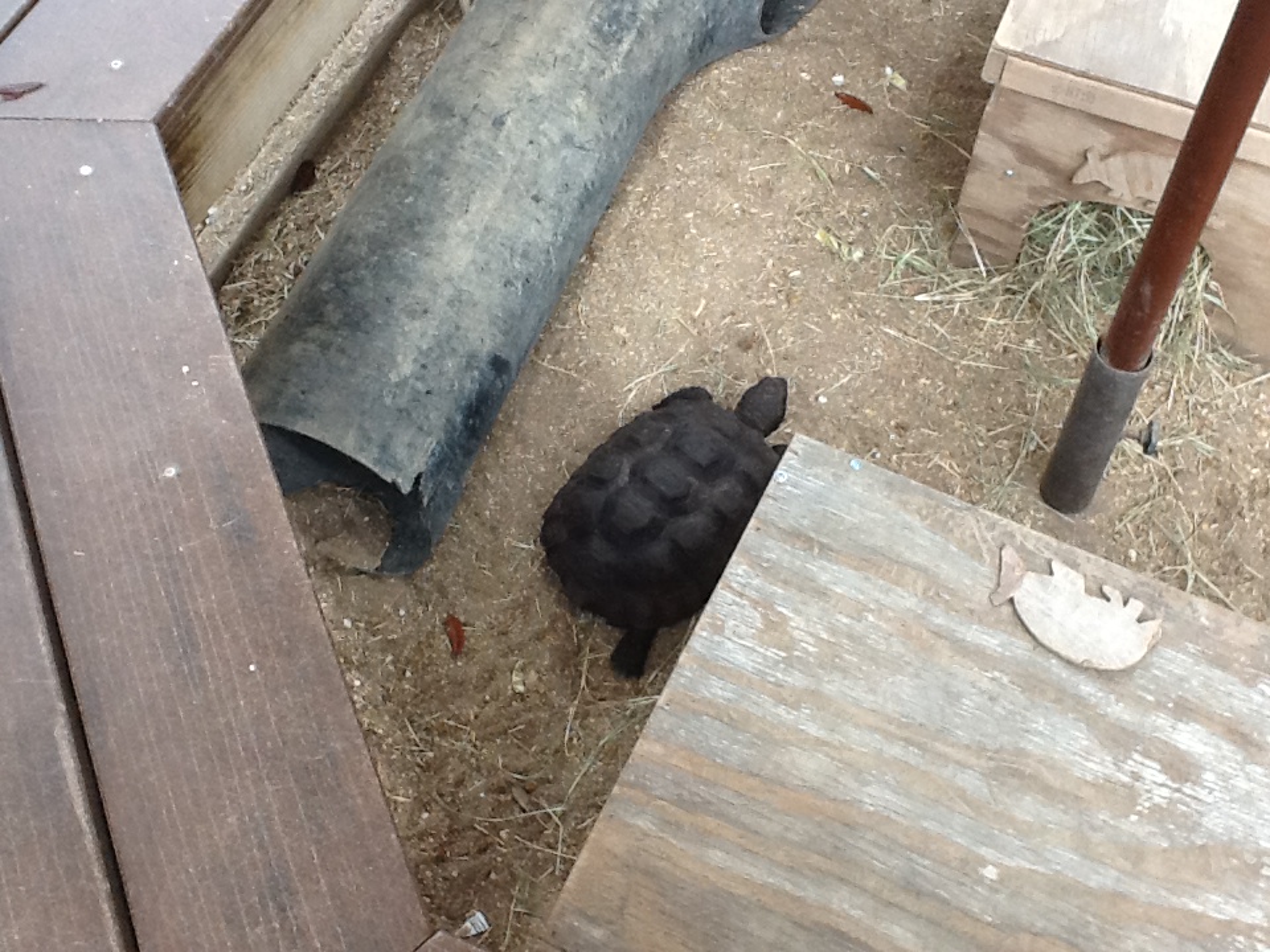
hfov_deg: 56.8
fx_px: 1174
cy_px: 476
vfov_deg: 44.2
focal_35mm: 32
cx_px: 635
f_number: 2.4
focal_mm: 2.03
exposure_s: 1/176
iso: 64
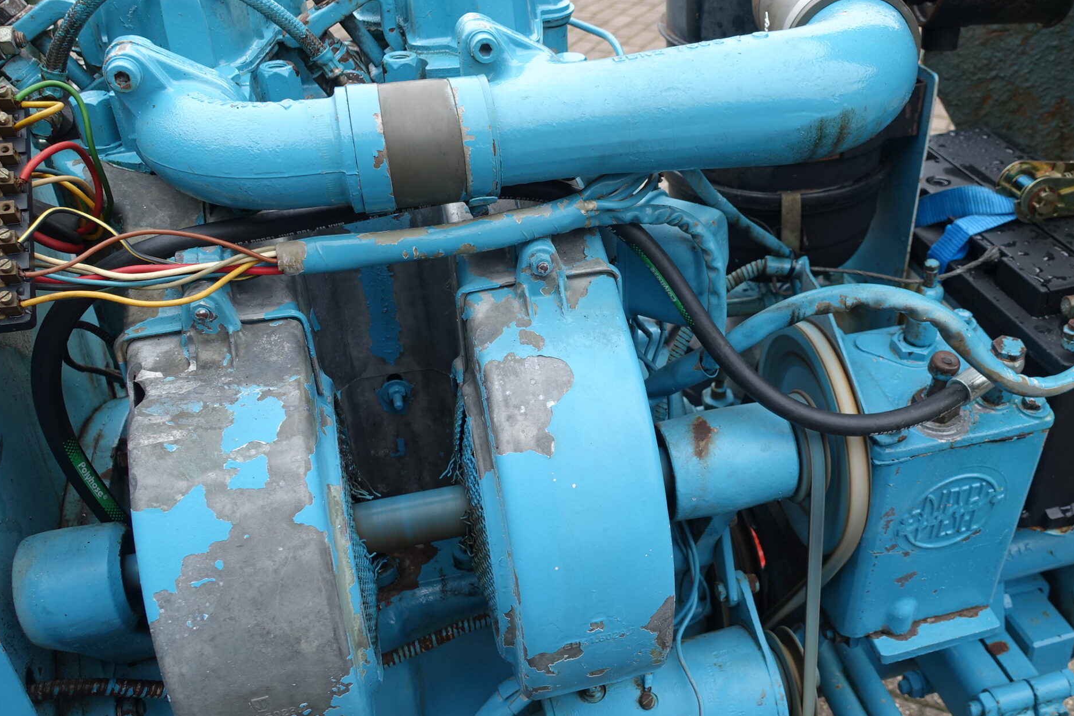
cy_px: 362
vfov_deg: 40.0
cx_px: 667
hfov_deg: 56.6
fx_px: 984
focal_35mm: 33
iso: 125
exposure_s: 1/80
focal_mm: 8.8
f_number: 3.5
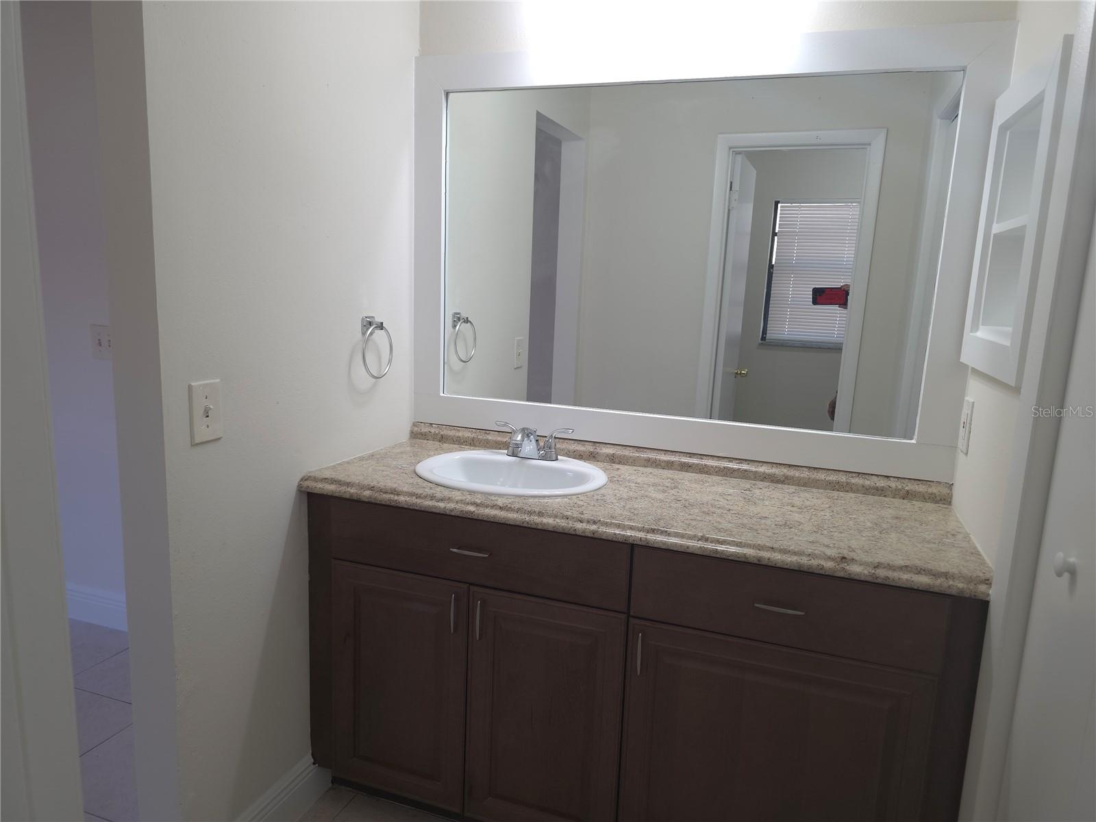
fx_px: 728
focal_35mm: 23
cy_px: 411
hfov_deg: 73.9
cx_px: 548
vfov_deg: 58.9
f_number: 1.7
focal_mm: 6.3
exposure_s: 1/60
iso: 64
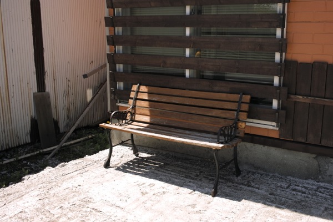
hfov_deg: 47.4
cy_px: 111
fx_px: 379
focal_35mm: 41
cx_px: 166
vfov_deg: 32.6
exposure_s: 1/100
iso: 100
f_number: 9
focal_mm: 24.2
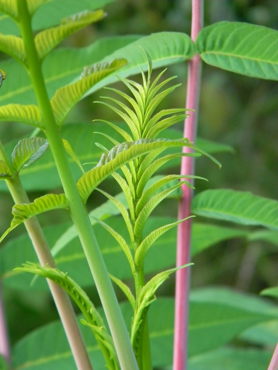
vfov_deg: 13.3
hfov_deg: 10.0
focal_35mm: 148
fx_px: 1585
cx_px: 139
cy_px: 185
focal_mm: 26.8
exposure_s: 1/27.4
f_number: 5
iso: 400
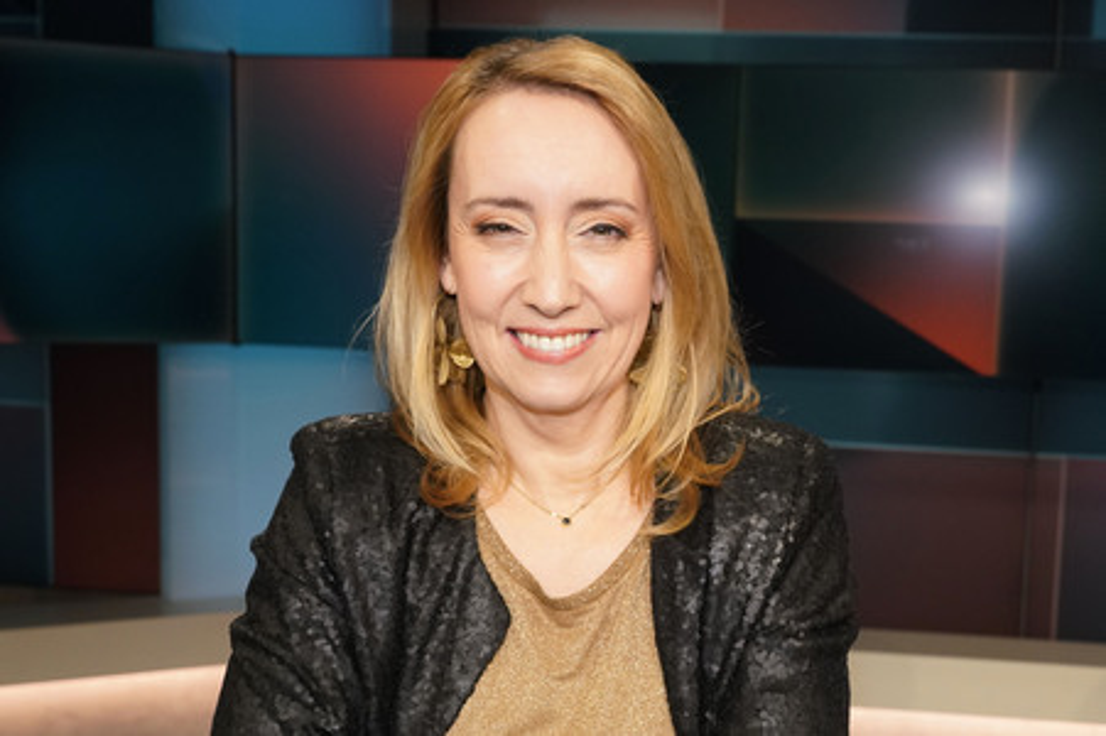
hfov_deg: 58.8
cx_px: 553
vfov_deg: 41.1
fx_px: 982
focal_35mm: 32
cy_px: 368
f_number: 5.6
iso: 2000
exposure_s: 1/125
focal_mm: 32
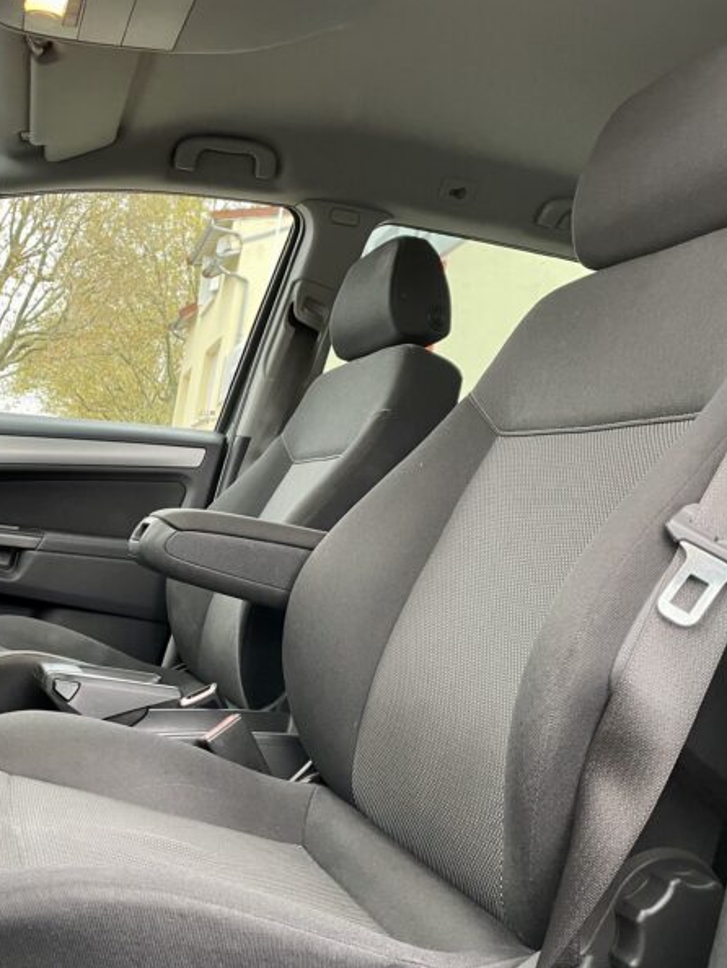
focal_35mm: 35
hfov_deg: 40.4
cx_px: 269
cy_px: 481
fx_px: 979
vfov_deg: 52.6
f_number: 1.6
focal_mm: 4.2
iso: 160
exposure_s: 1/60
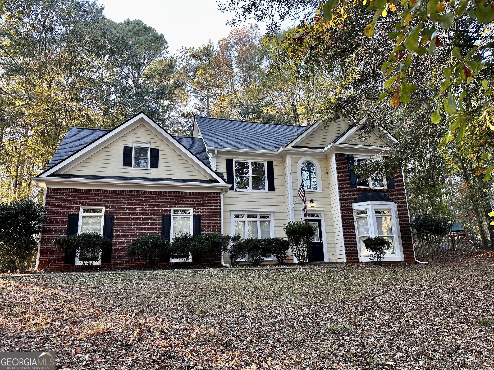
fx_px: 343
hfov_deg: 71.6
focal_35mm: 24
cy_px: 185
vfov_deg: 56.8
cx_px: 247
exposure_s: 1/124
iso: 100
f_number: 1.78
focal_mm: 6.86
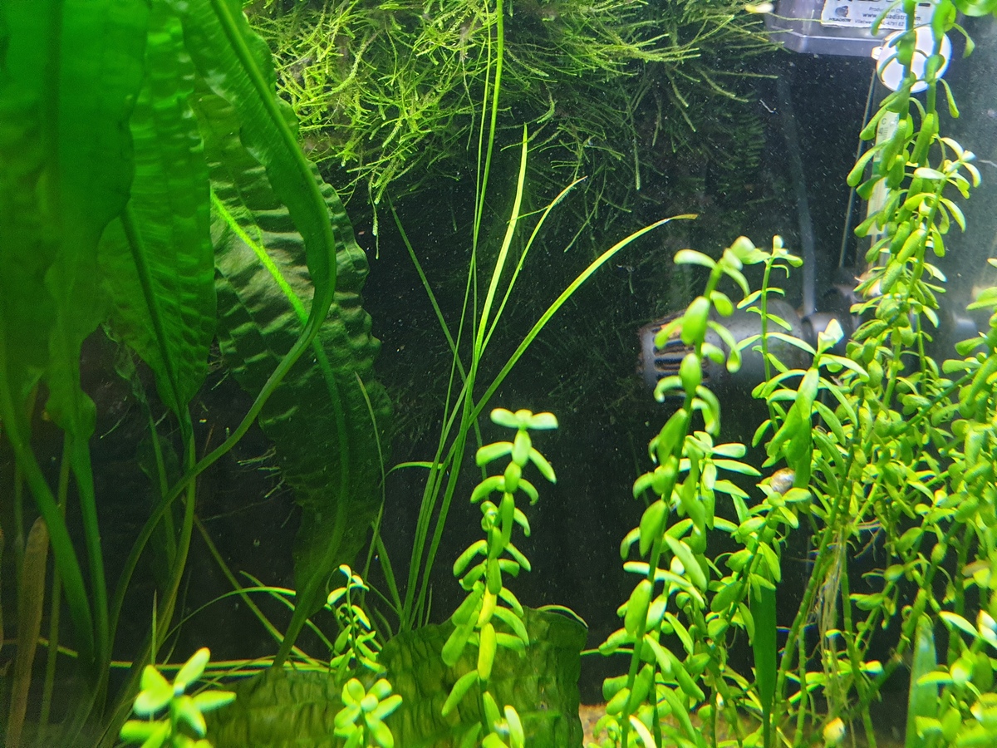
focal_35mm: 26
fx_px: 749
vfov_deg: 53.1
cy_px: 374
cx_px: 498
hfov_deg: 67.3
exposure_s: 1/50
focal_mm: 4.3
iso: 250
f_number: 1.5
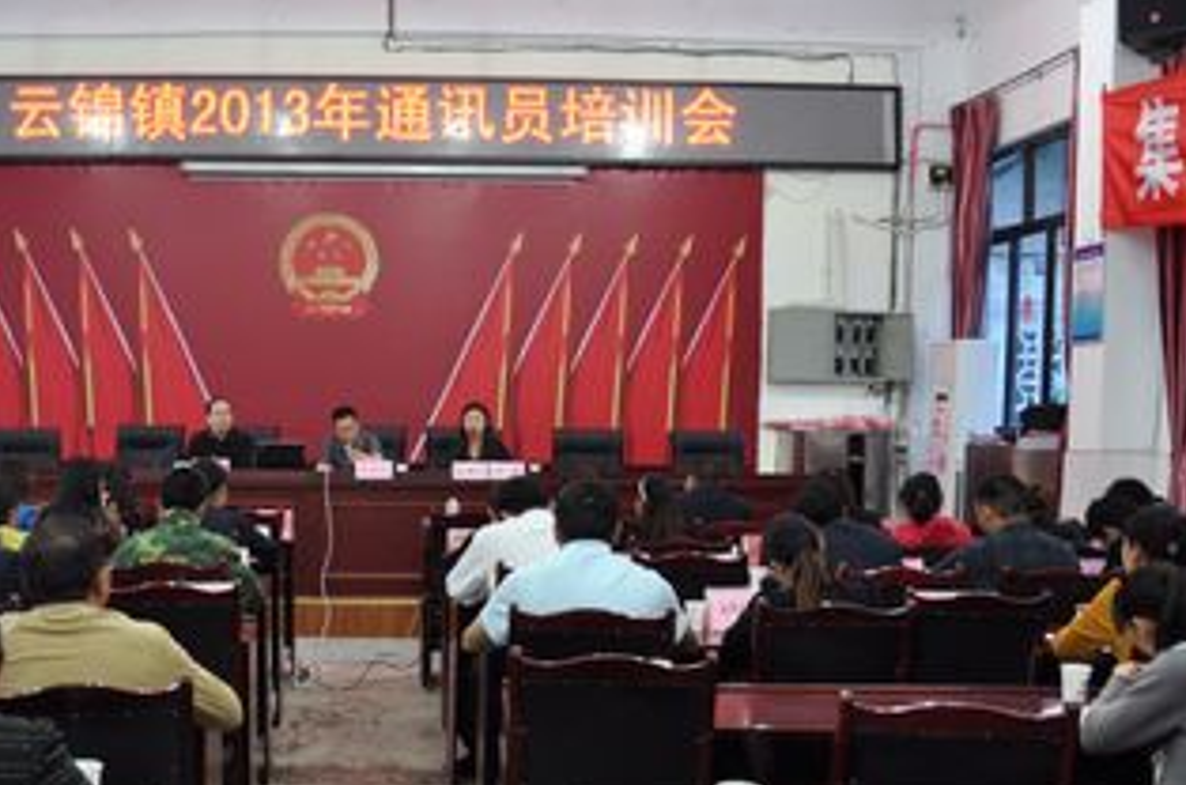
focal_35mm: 43
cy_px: 528
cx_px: 389
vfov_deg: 30.8
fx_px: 1414
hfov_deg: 44.8
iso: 560
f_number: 4
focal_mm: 18
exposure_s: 1/15
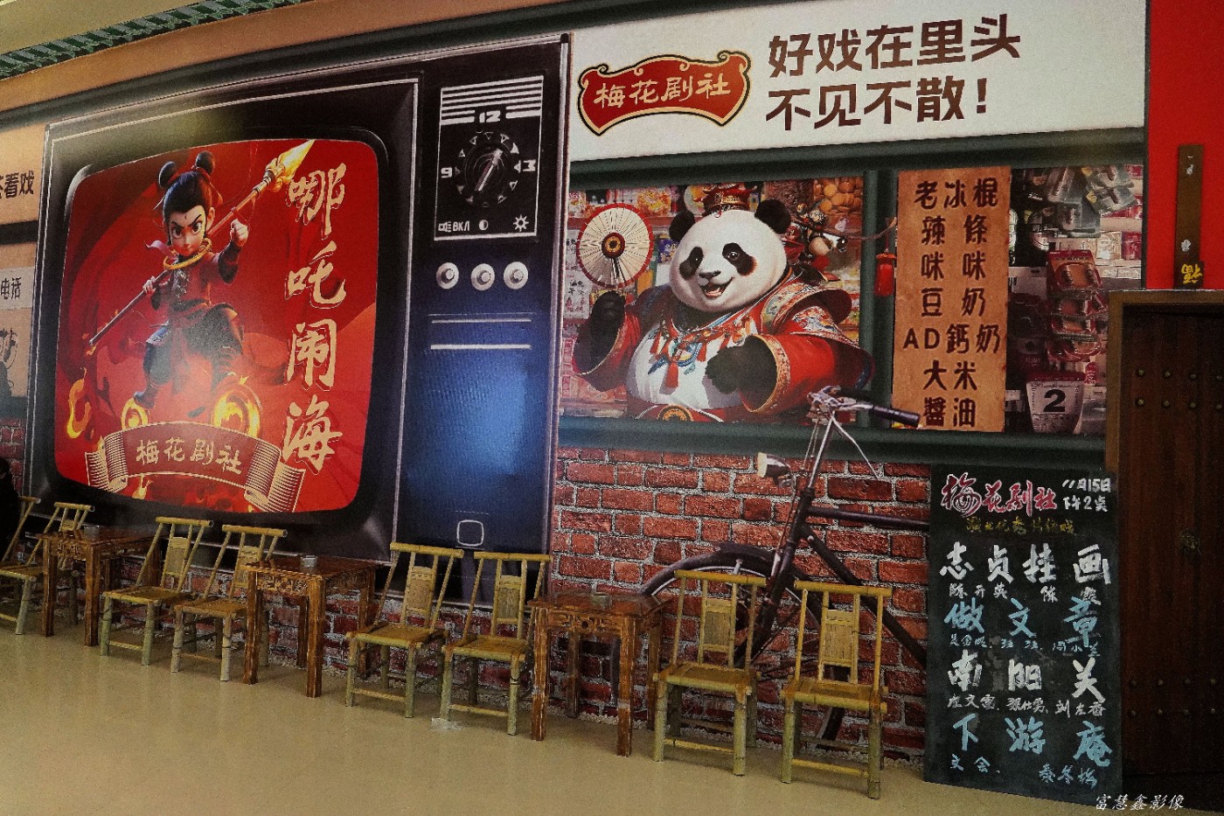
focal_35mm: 24
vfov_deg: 53.1
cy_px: 408
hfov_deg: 73.8
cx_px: 612
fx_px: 816
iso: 8000
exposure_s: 1/160
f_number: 4
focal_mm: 24
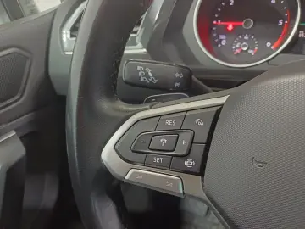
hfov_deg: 69.4
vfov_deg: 54.9
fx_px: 220
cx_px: 152
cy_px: 114
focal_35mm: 25
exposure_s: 1/25
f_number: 1.8
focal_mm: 4.65
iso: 400
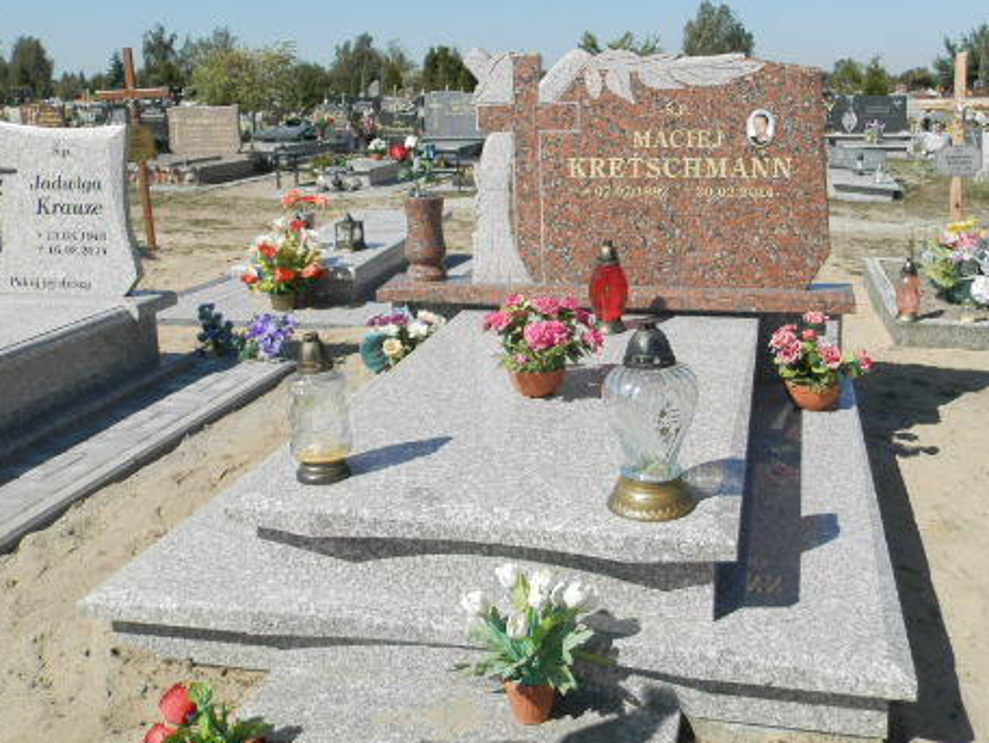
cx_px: 556
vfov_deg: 40.4
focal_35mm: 35
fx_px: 1000
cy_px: 273
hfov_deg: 52.5
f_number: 8.7
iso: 80
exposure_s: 1/160
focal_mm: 4.5
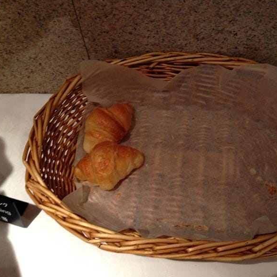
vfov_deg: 41.9
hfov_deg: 41.6
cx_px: 169
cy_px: 140
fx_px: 362
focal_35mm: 40
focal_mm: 4.12
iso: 100
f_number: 2.4
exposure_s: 1/20
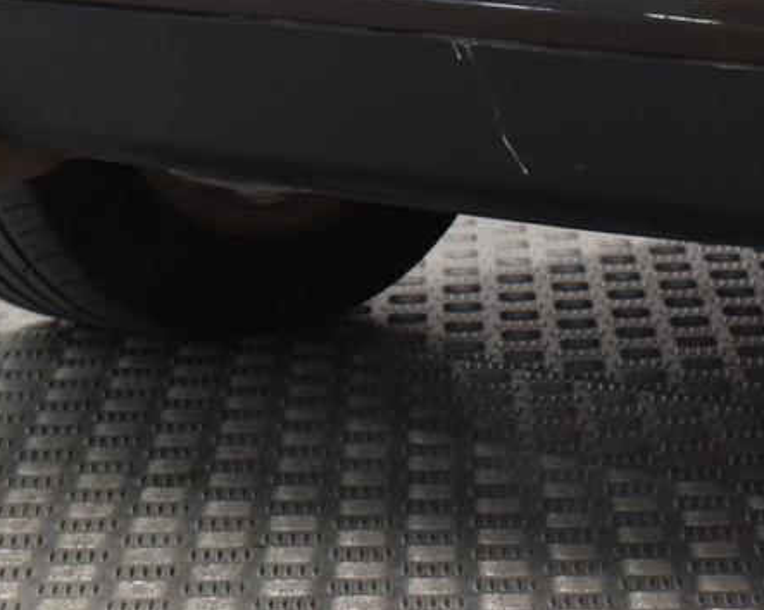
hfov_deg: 9.3
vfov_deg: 7.4
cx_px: 661
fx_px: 4656
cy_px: -314
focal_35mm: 206
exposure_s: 1/13
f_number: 6.3
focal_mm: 40
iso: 400
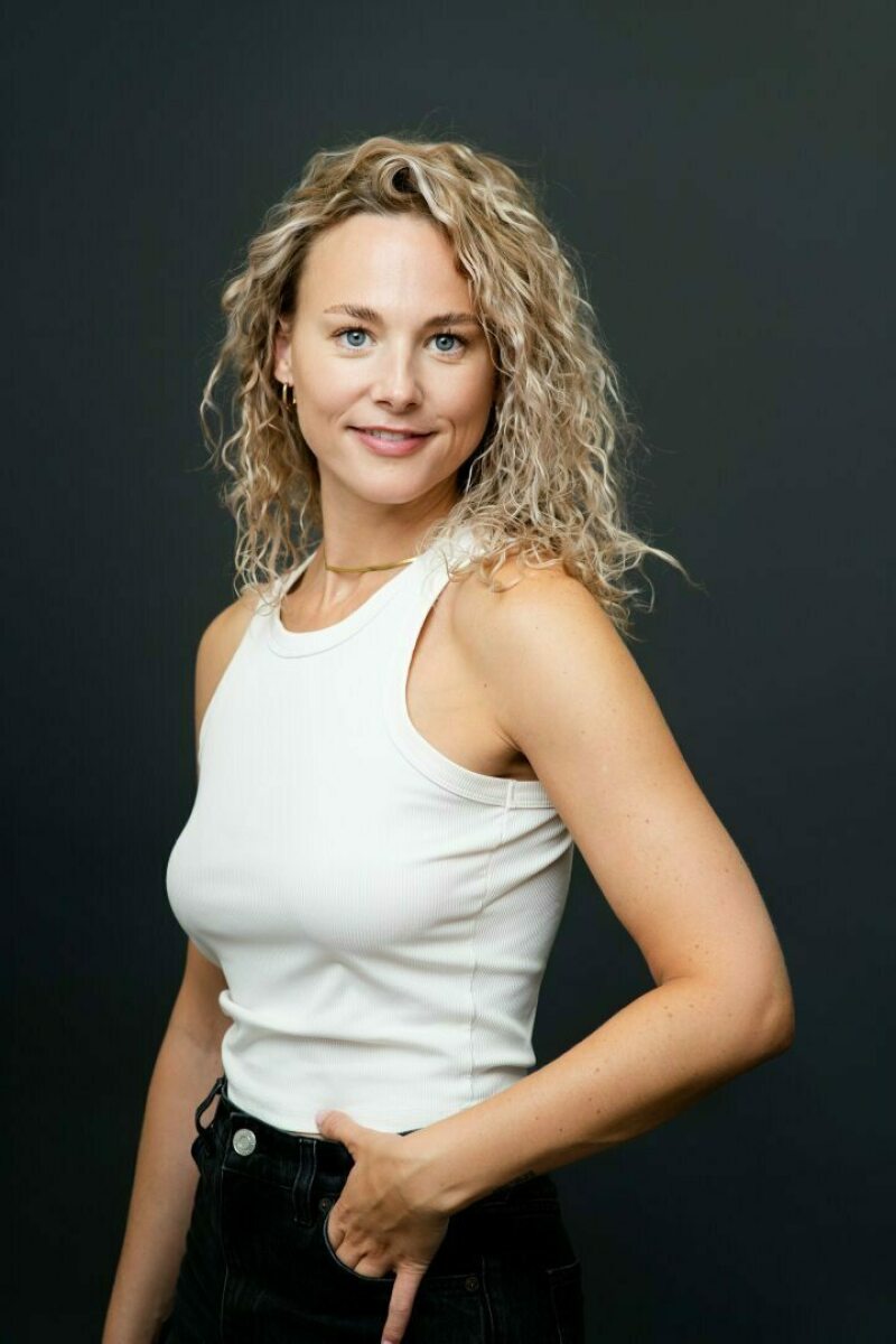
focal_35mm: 85
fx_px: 3173
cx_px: 448
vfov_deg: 23.9
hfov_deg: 16.1
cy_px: 672
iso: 400
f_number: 4
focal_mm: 85
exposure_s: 1/100
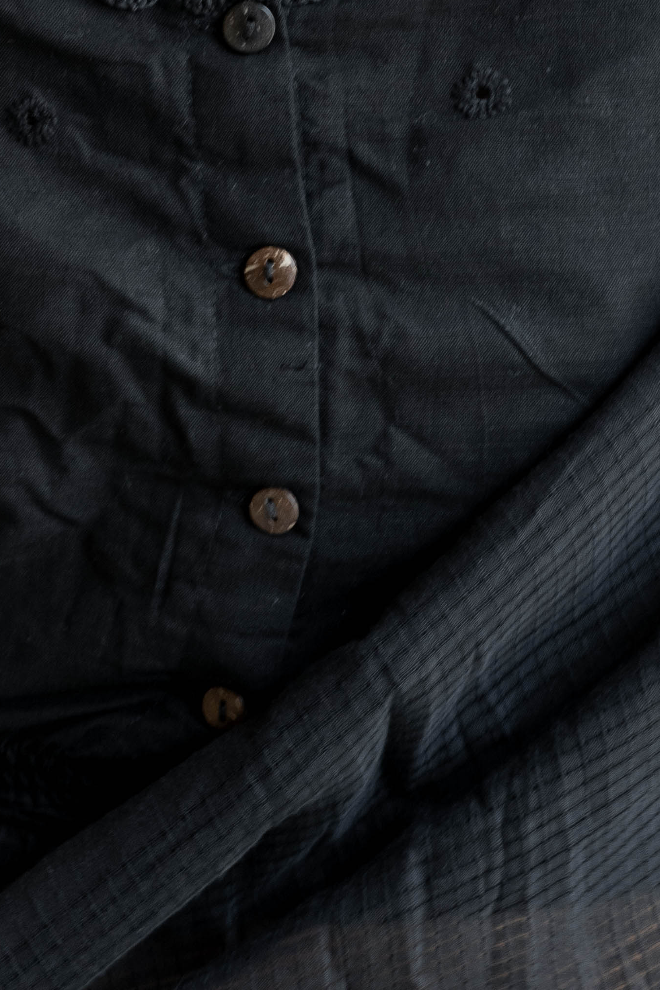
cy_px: 176
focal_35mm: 123
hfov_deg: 11.1
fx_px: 3377
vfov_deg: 16.5
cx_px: 79
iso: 400
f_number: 5
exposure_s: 1/80
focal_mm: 41.6
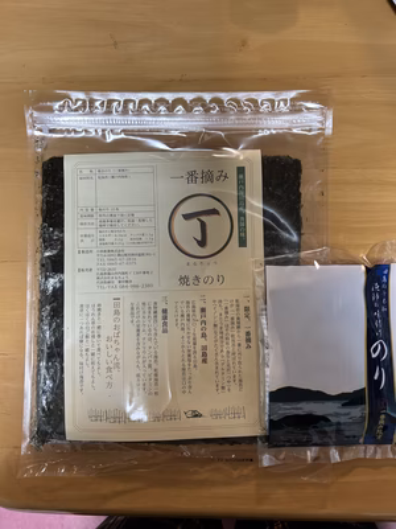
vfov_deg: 67.3
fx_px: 397
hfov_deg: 53.1
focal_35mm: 26
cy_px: 264
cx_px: 198
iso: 125
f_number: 1.5
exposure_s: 1/60
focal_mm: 5.7
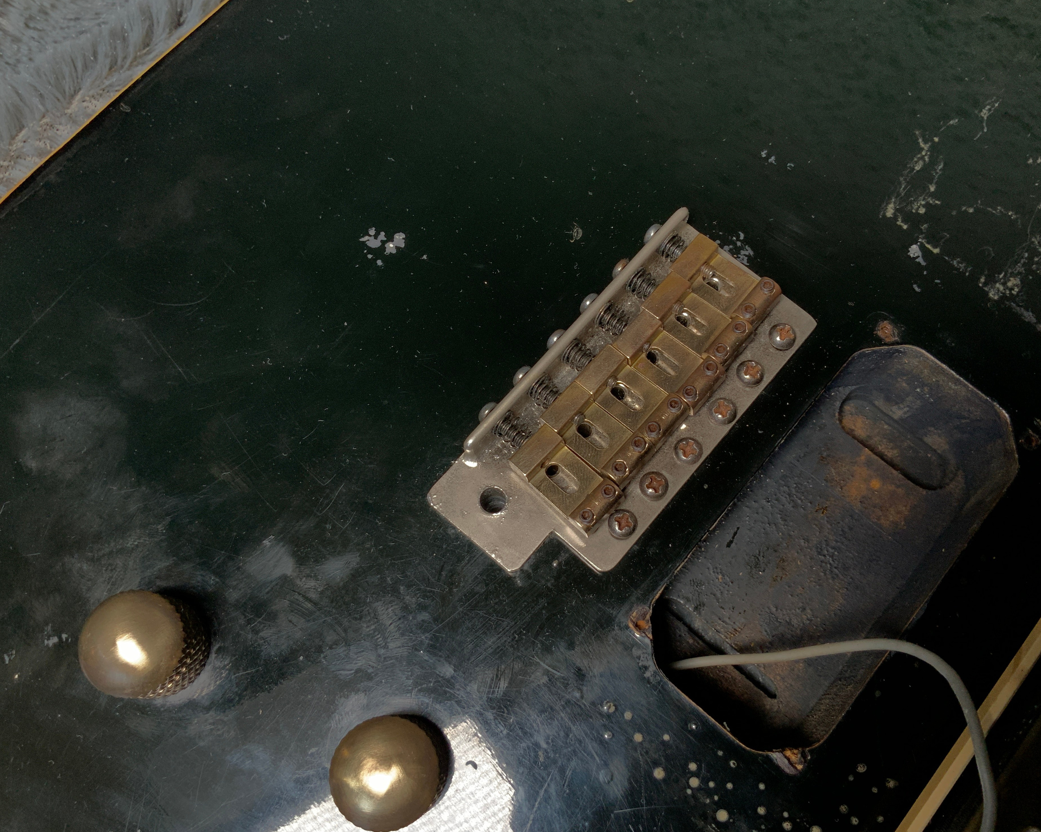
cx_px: 569
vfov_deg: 47.1
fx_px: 955
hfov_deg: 57.1
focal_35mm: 31
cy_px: 423
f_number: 1.8
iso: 50
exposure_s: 1/104
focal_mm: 3
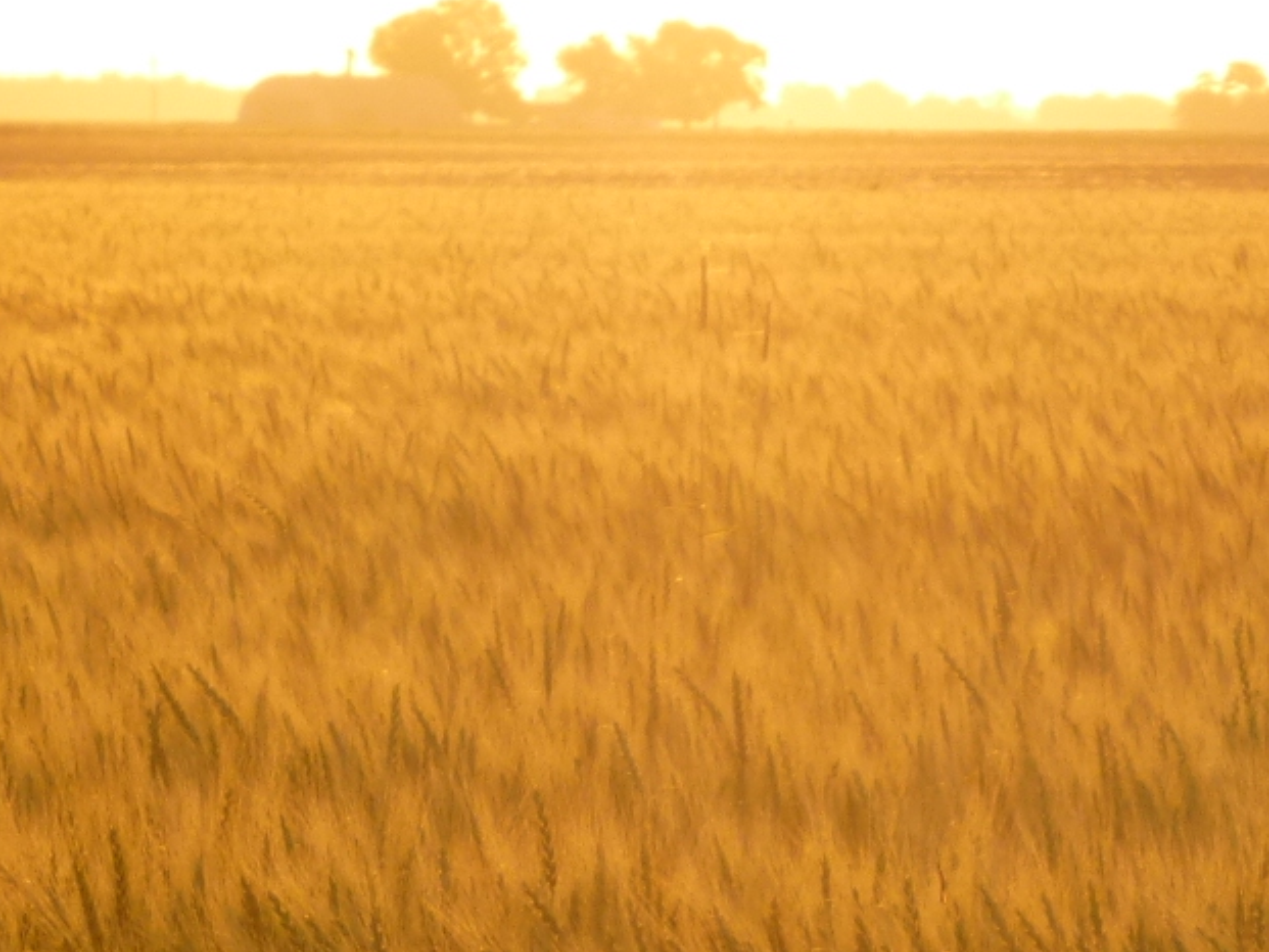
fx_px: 13897
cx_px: 1024
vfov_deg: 3.9
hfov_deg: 5.2
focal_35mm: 379
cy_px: 1015
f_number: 5.3
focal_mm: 20.6
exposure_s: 1/100
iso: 100
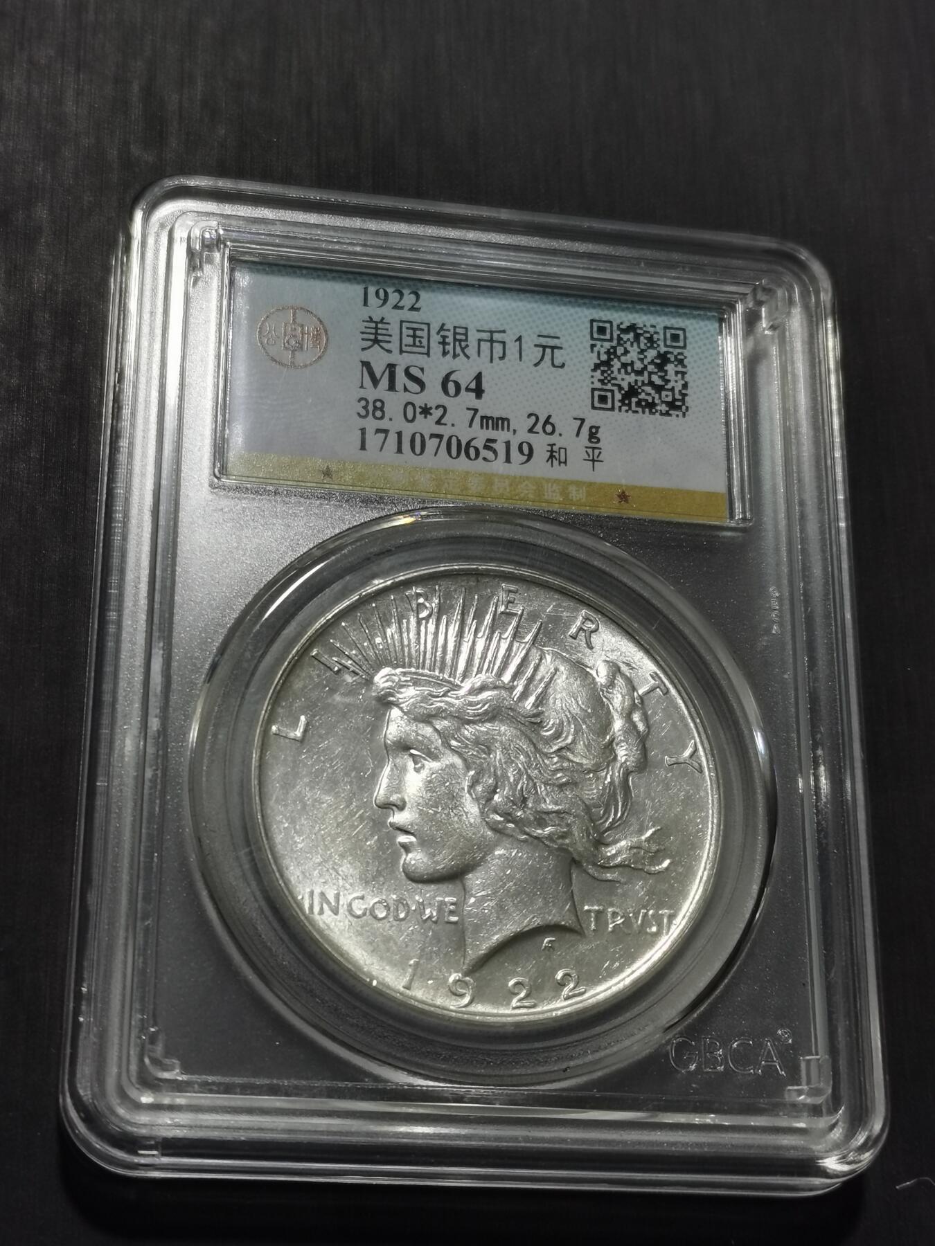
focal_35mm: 62
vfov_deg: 31.2
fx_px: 2233
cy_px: 623
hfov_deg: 23.7
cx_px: 468
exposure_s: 1/180
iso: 64
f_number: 1.8
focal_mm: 5.58
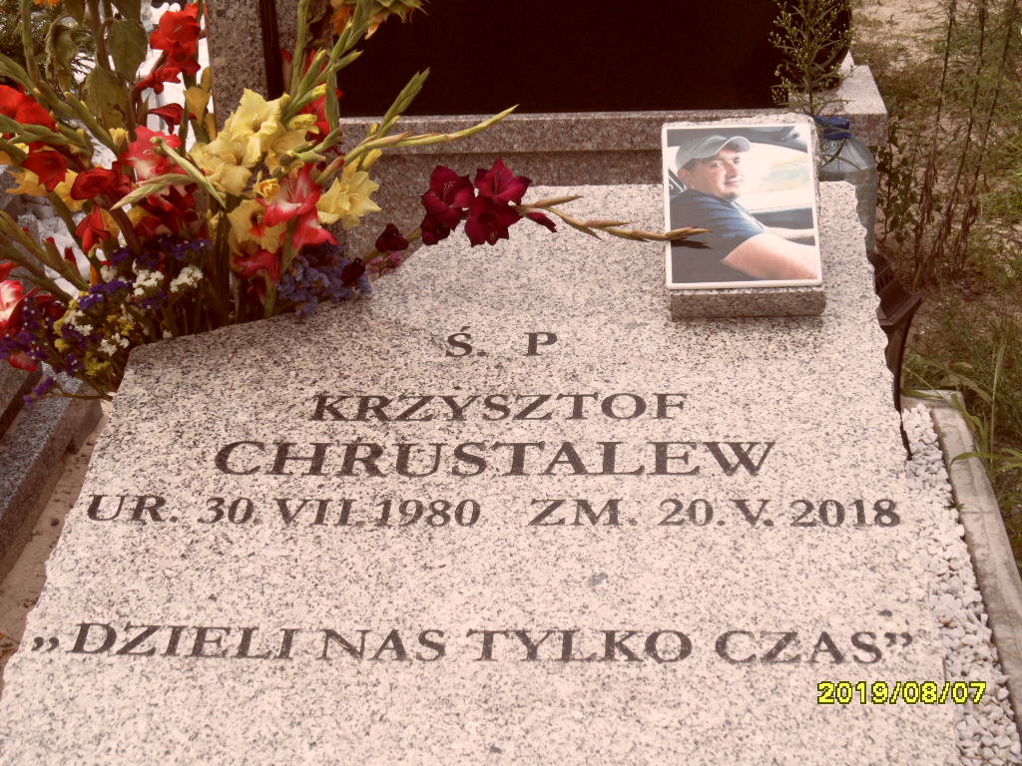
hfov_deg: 32.2
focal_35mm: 60
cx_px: 511
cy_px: 383
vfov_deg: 24.4
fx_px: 1771
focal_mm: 10.3
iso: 80
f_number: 4
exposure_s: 1/500
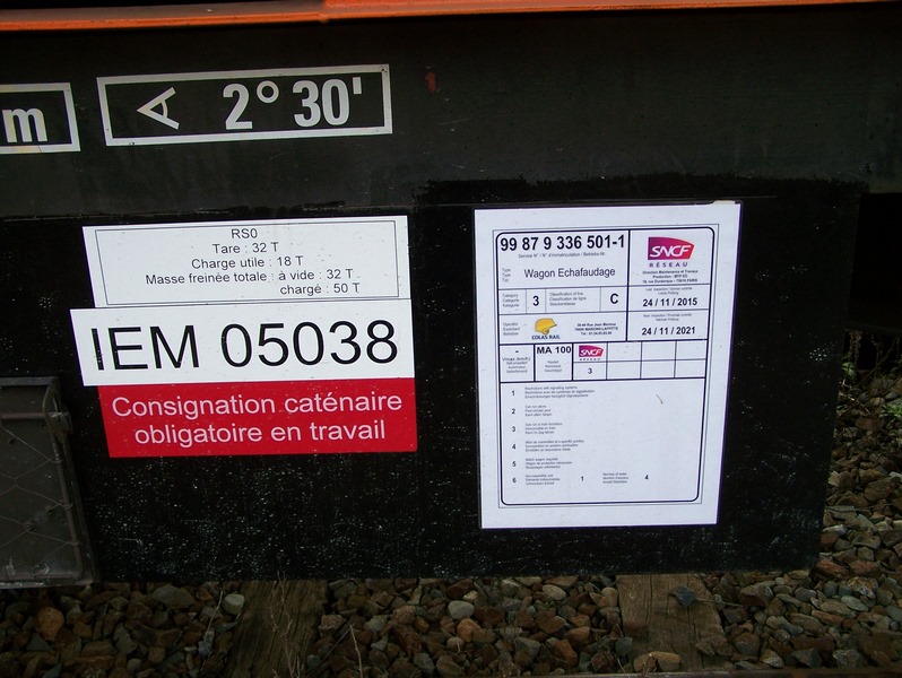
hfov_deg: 43.8
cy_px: 339
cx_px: 451
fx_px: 1121
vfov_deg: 33.6
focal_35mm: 43
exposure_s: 1/160
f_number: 2.9
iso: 80
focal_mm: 7.1
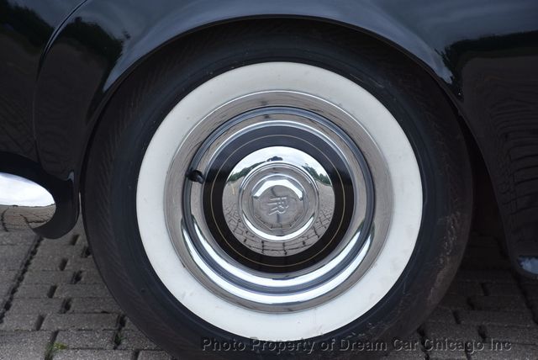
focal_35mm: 142
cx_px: 269
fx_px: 2131
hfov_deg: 14.4
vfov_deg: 9.6
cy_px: 180
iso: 320
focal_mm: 95
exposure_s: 1/500
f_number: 8
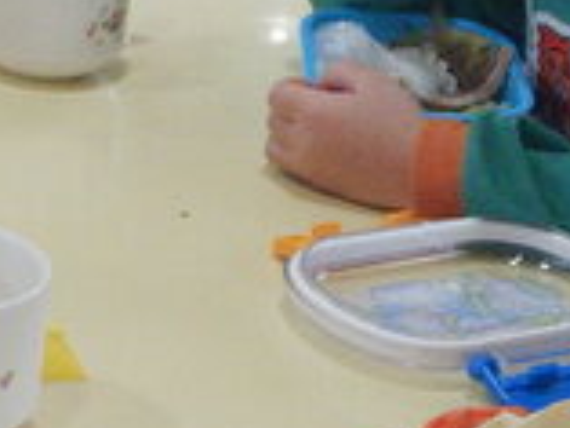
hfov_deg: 12.7
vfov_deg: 9.7
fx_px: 2521
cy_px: 189
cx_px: -51
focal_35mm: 153
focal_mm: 4.3
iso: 125
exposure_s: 1/60
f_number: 2.8
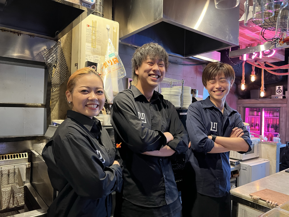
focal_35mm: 26
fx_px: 217
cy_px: 108
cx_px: 144
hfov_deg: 67.3
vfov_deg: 53.1
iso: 500
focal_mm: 5.7
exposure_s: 1/50
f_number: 1.5
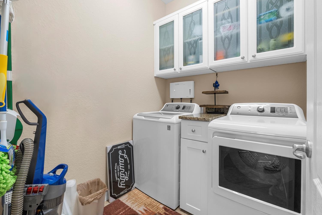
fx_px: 143
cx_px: 161
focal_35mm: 16
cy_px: 104
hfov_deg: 96.7
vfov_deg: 73.7
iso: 1600
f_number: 5
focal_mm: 10
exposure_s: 1/30
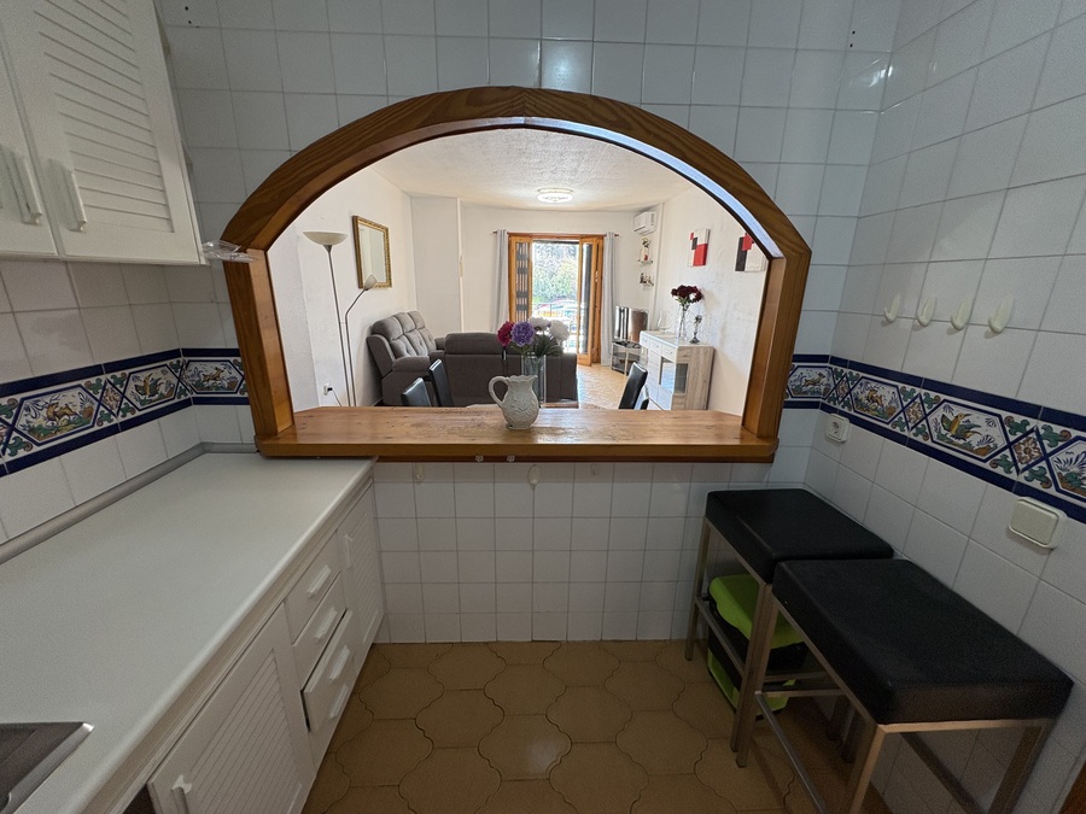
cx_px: 543
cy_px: 407
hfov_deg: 102.1
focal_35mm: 14
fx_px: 439
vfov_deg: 85.7
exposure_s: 1/100
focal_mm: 2.22
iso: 160
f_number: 2.2
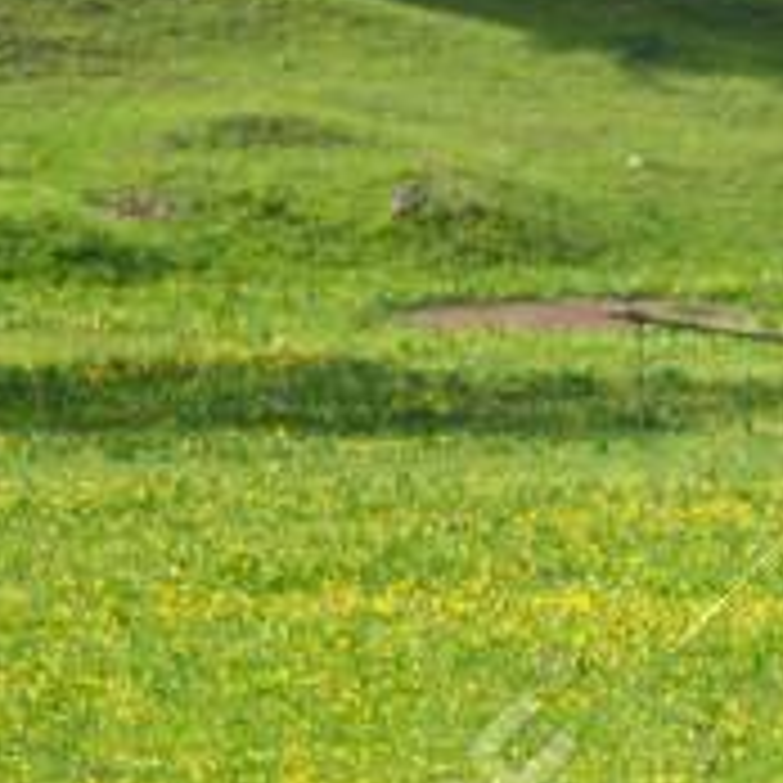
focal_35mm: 667
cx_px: 1156
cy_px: 803
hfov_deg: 2.6
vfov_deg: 2.6
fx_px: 17069
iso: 100
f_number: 2.8
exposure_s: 1/750
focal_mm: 105
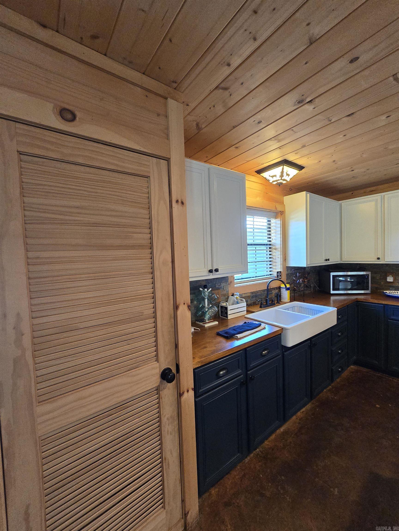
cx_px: 200
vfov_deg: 106.2
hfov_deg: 89.9
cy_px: 266
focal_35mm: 13
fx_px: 200
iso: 320
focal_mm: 2.2
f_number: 2.2
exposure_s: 1/60
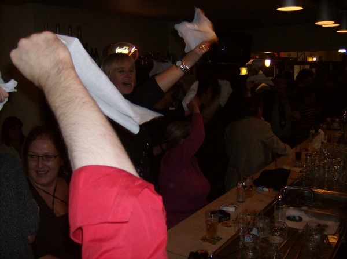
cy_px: 130
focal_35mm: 36
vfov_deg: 39.5
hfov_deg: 51.5
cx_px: 174
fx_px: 360
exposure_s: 1/60
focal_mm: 6
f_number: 2.8
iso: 200
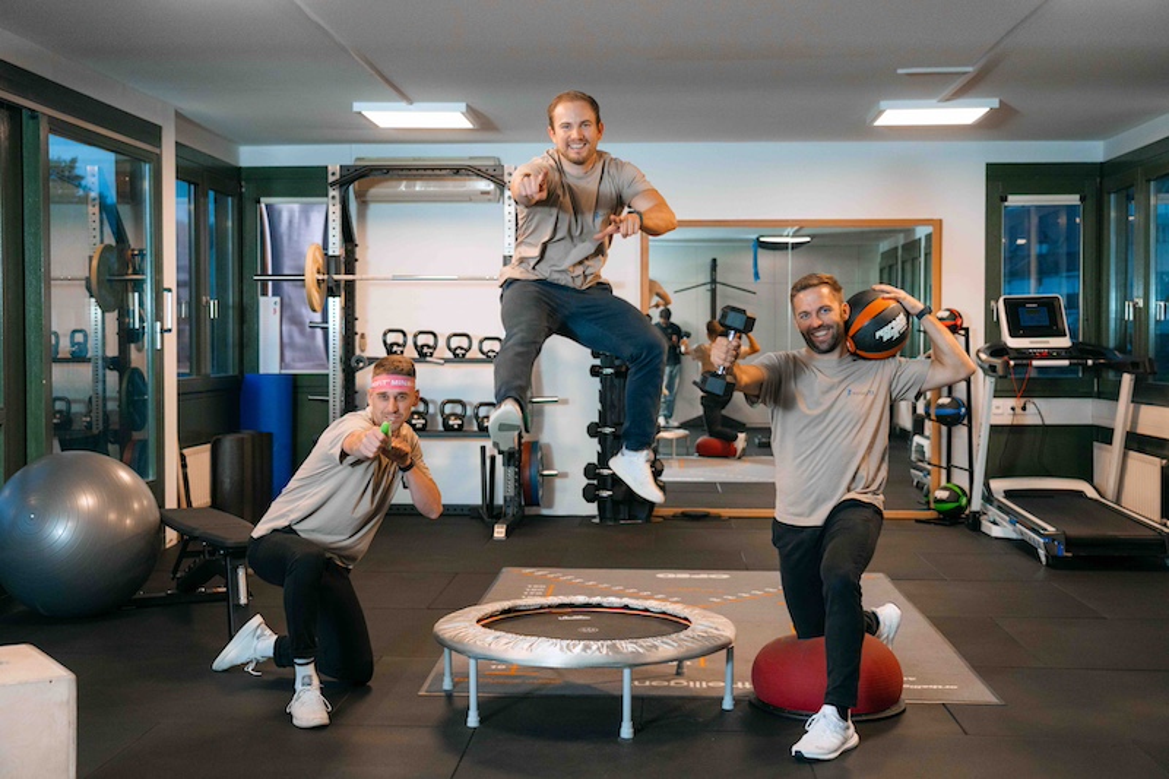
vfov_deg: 31.2
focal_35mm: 43
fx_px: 1396
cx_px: 584
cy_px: 390
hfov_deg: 45.4
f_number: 4
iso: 800
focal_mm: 43
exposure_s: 1/250
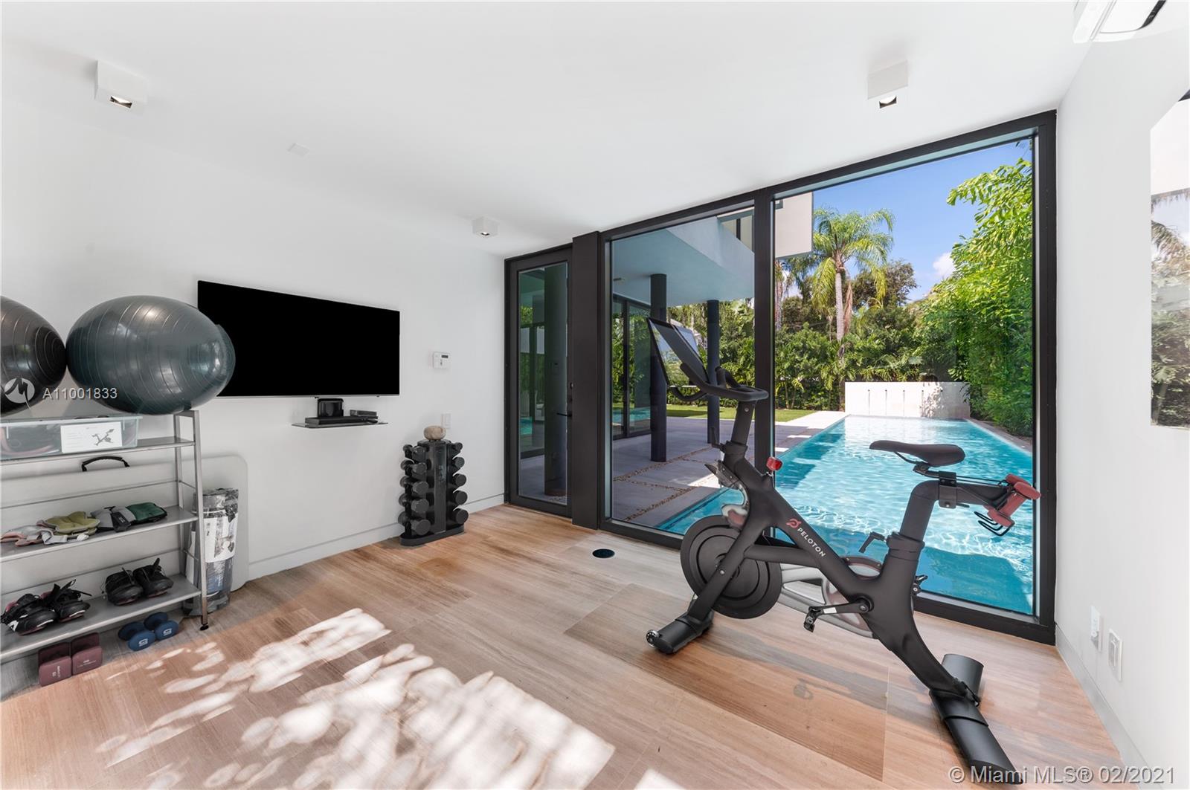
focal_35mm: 12
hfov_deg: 112.7
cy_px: 395
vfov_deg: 89.9
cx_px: 595
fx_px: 396
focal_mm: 12
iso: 100
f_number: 8
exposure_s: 1/25
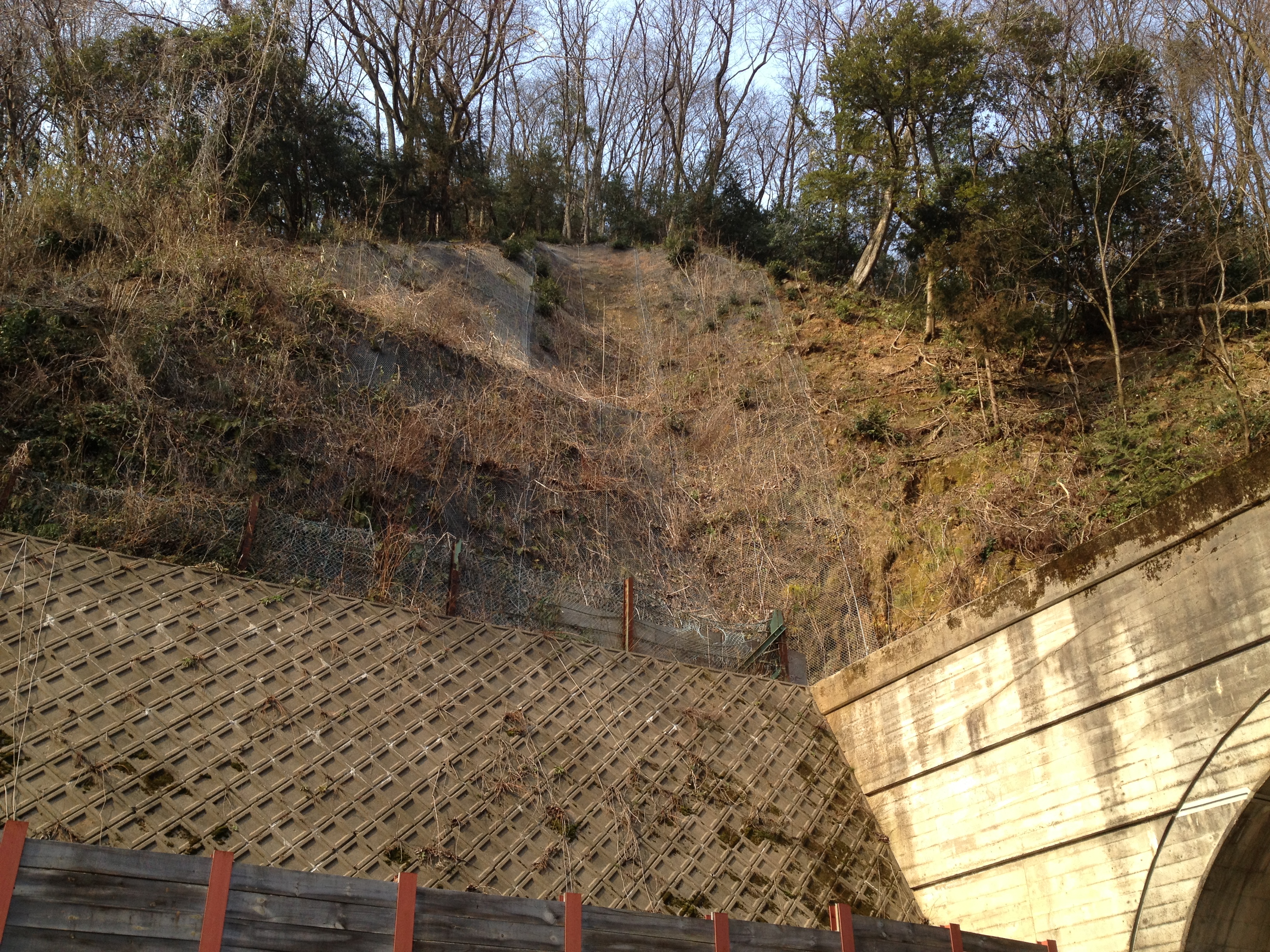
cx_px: 635
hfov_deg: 52.6
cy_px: 476
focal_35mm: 35
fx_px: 1284
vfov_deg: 40.7
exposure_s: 1/460
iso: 50
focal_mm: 4.28
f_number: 2.4
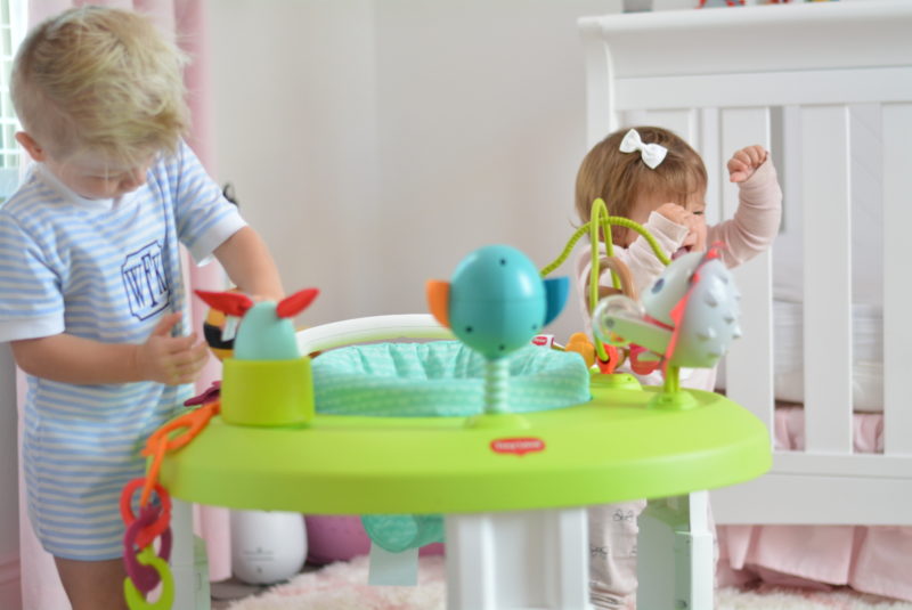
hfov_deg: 27.0
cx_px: 456
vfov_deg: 18.2
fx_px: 1902
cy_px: 305
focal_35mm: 75
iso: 1000
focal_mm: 50
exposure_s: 1/250
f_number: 1.8
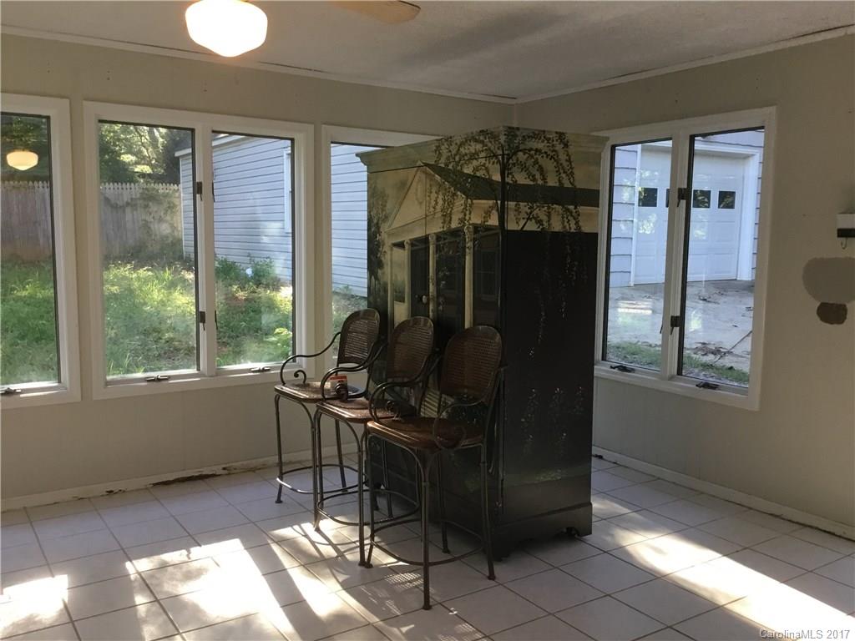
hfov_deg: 58.4
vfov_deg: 45.4
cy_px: 320
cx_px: 428
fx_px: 766
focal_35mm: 31
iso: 40
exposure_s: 1/30
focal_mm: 3.3
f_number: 2.4
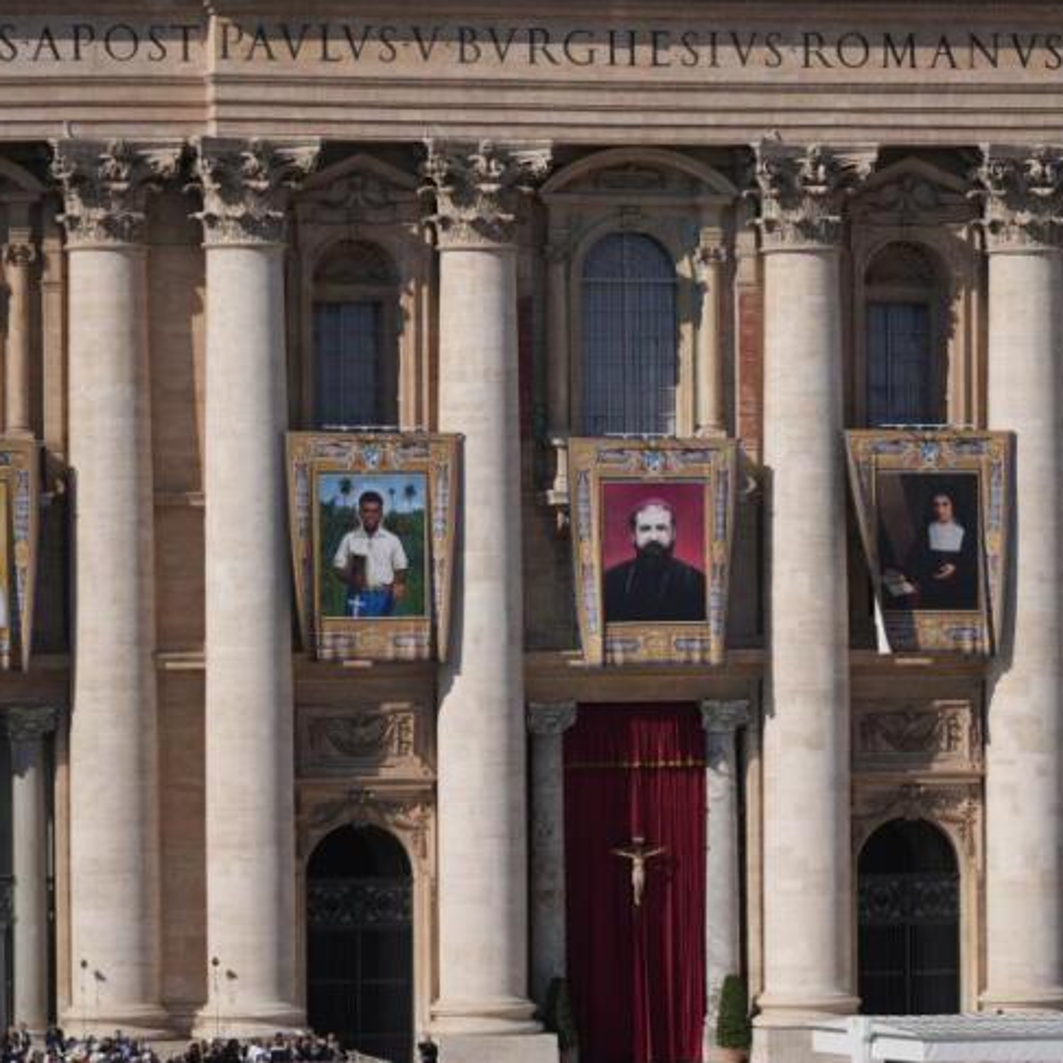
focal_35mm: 231
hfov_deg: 7.6
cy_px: 575
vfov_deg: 7.6
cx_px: 623
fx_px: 8026
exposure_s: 1/5000
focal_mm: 110
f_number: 2.8
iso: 125
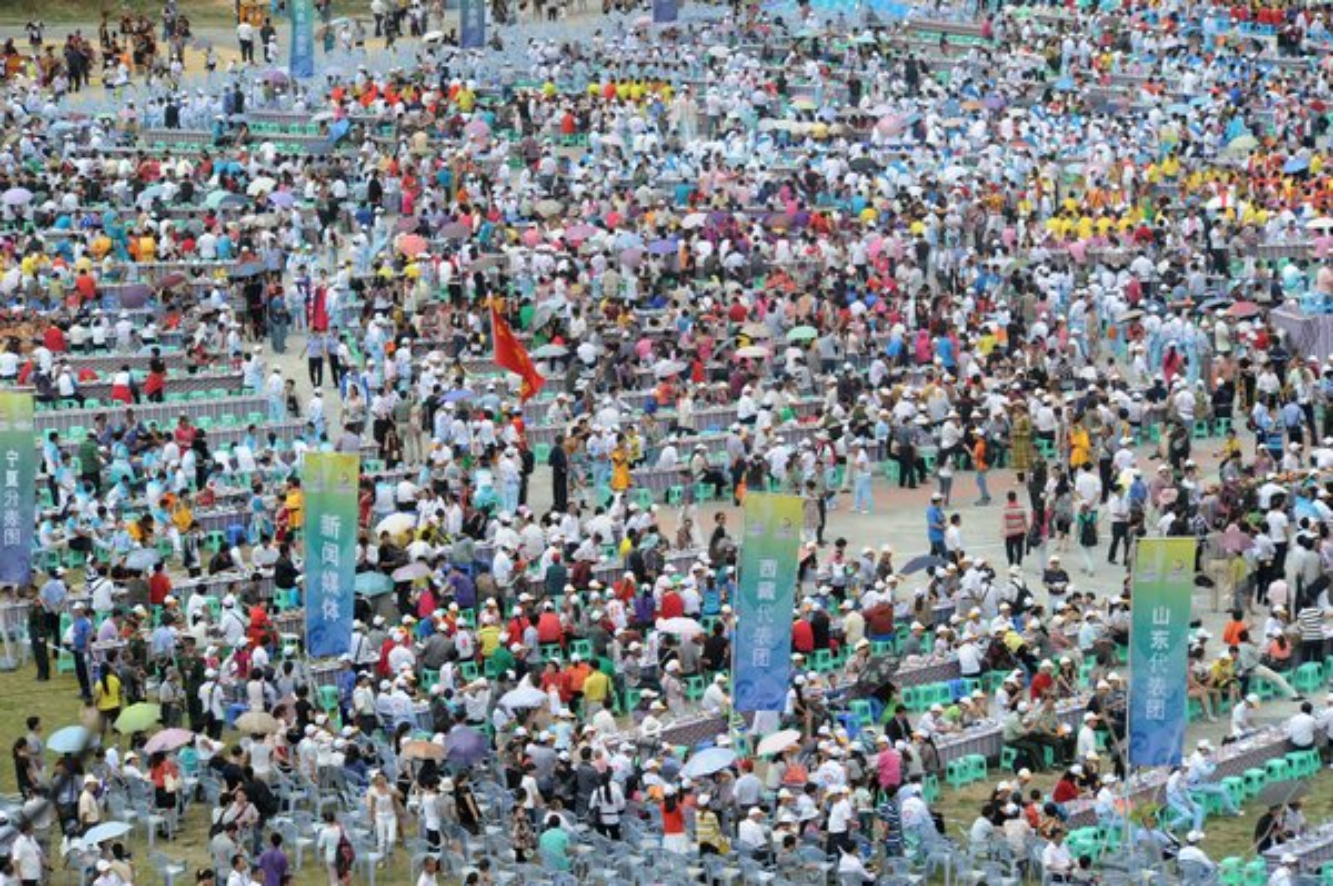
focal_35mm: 175
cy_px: 443
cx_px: 666
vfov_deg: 7.8
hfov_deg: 11.8
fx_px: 6474
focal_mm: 175
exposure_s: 1/1000
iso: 640
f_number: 8
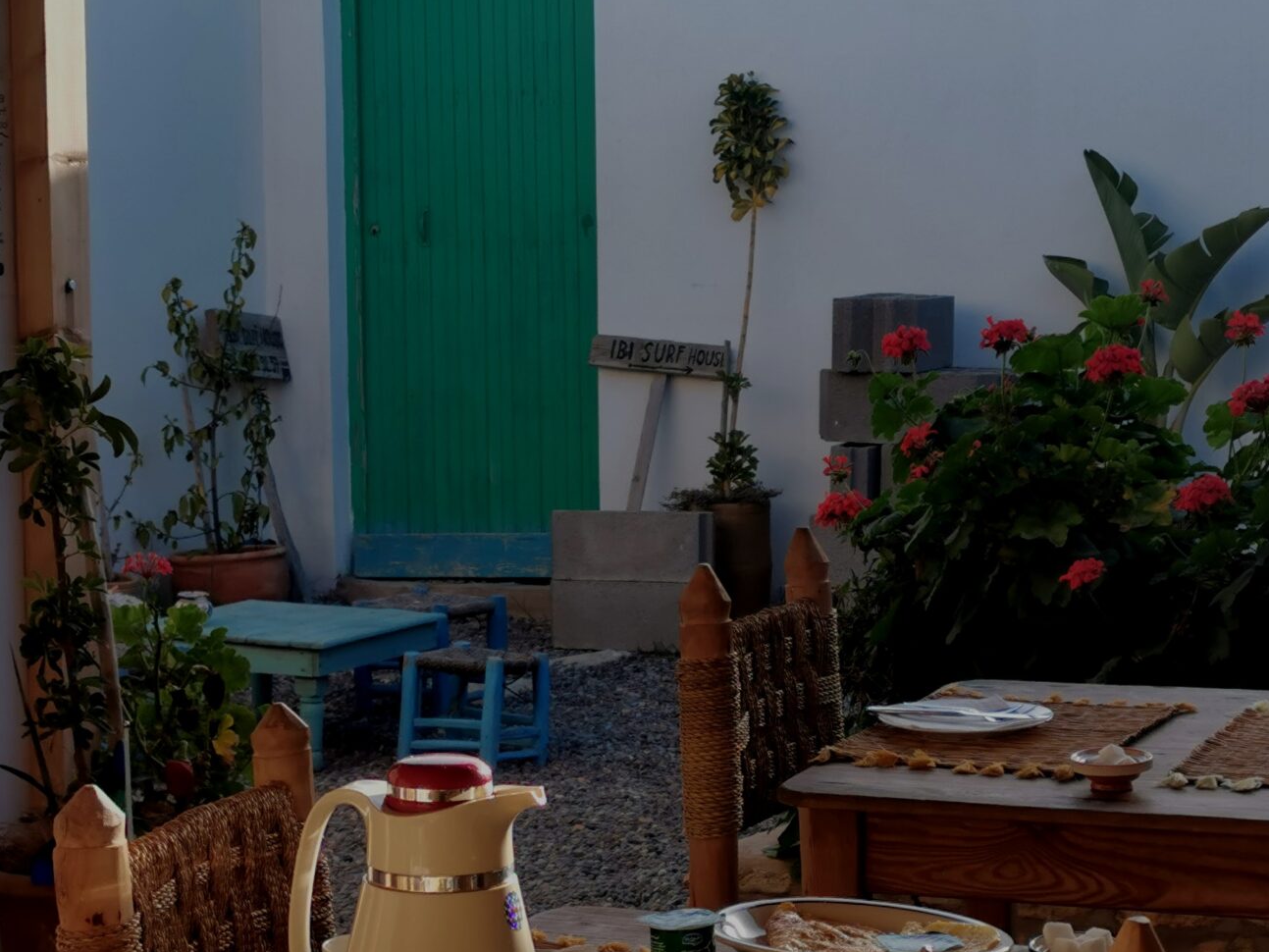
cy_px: 797
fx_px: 3630
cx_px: 737
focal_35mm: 99
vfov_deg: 14.8
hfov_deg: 19.8
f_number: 1.6
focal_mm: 5.56
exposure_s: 1/918
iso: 50
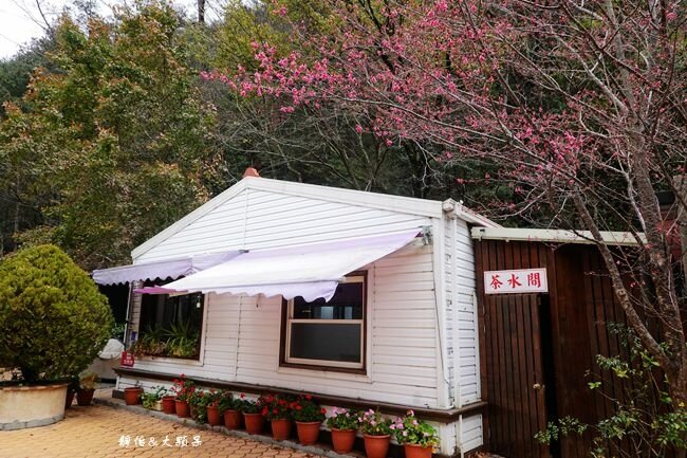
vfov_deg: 53.1
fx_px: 458
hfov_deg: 73.8
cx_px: 344
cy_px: 229
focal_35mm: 24
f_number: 2.8
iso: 125
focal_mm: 9
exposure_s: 1/125
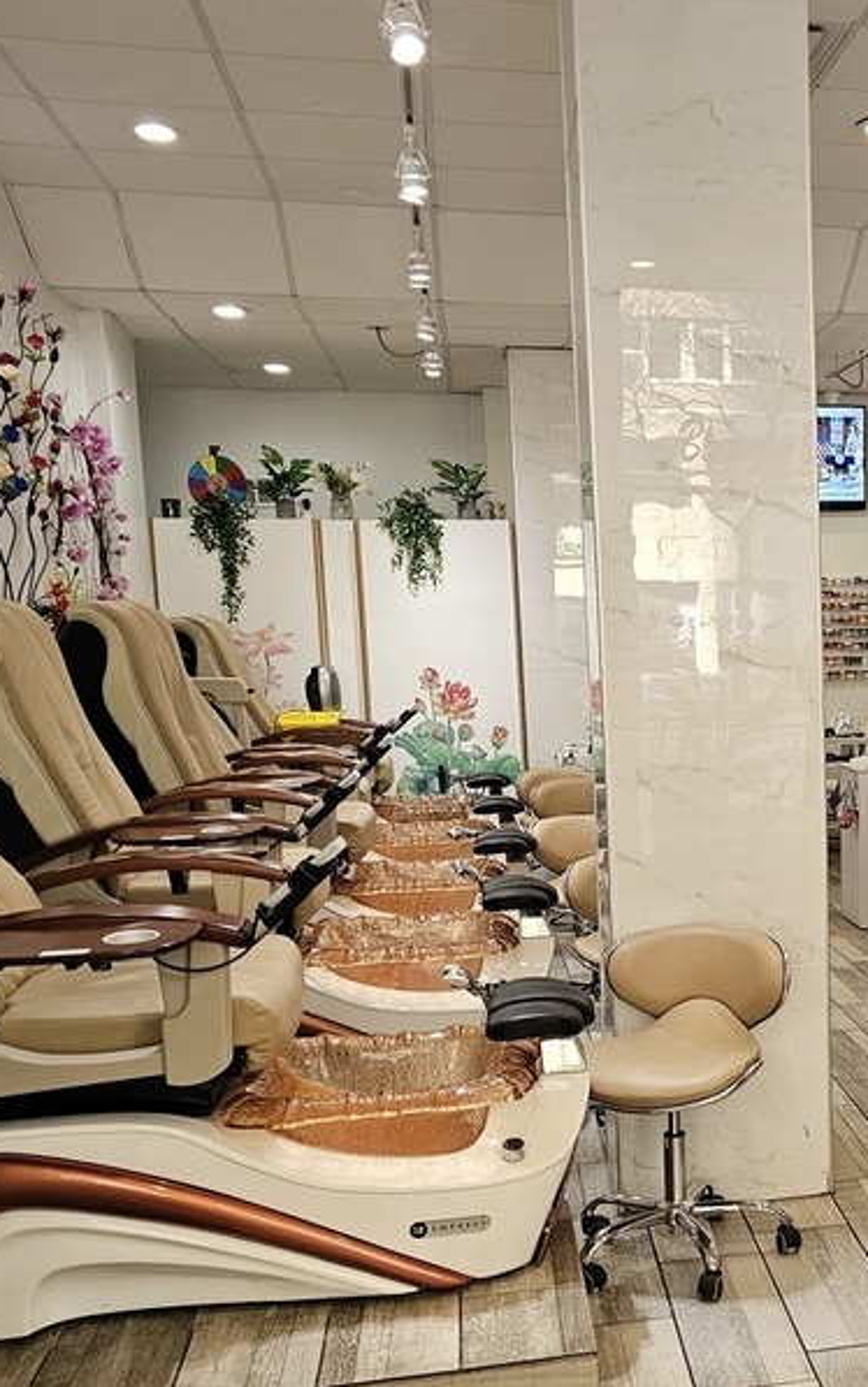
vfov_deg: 45.0
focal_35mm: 44
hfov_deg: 27.4
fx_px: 1665
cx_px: 889
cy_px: 842
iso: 200
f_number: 1.7
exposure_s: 1/120
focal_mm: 6.3
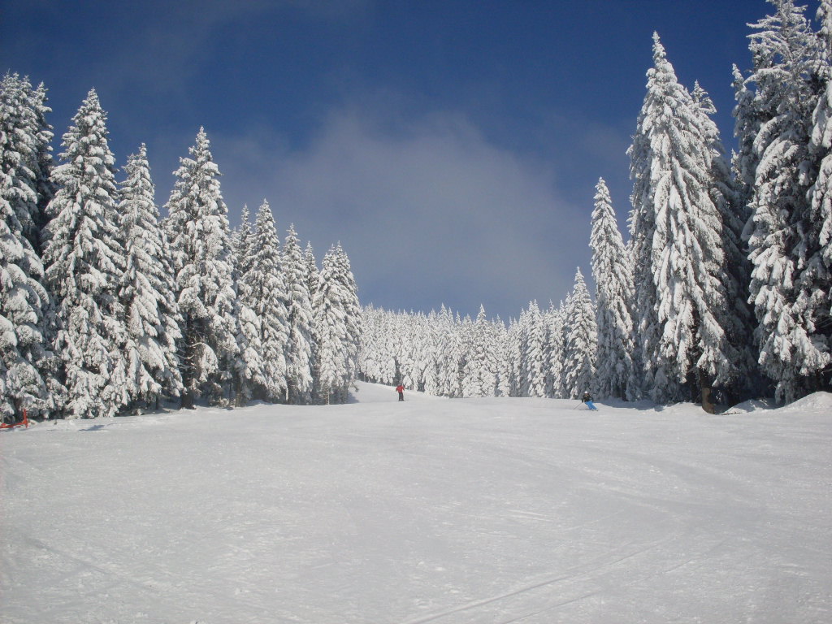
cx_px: 416
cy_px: 312
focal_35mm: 38
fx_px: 913
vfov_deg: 37.7
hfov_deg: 49.0
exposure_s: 1/750
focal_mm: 6.3
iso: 80
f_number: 8.4
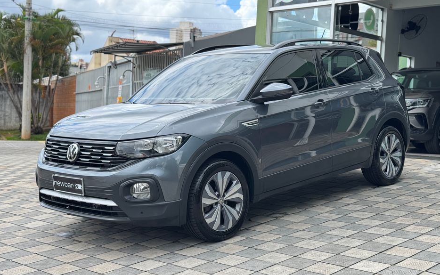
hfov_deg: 38.9
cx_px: 223
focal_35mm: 52
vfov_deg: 24.9
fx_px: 624
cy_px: 145
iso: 64
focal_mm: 6.76
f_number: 1.78
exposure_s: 1/765
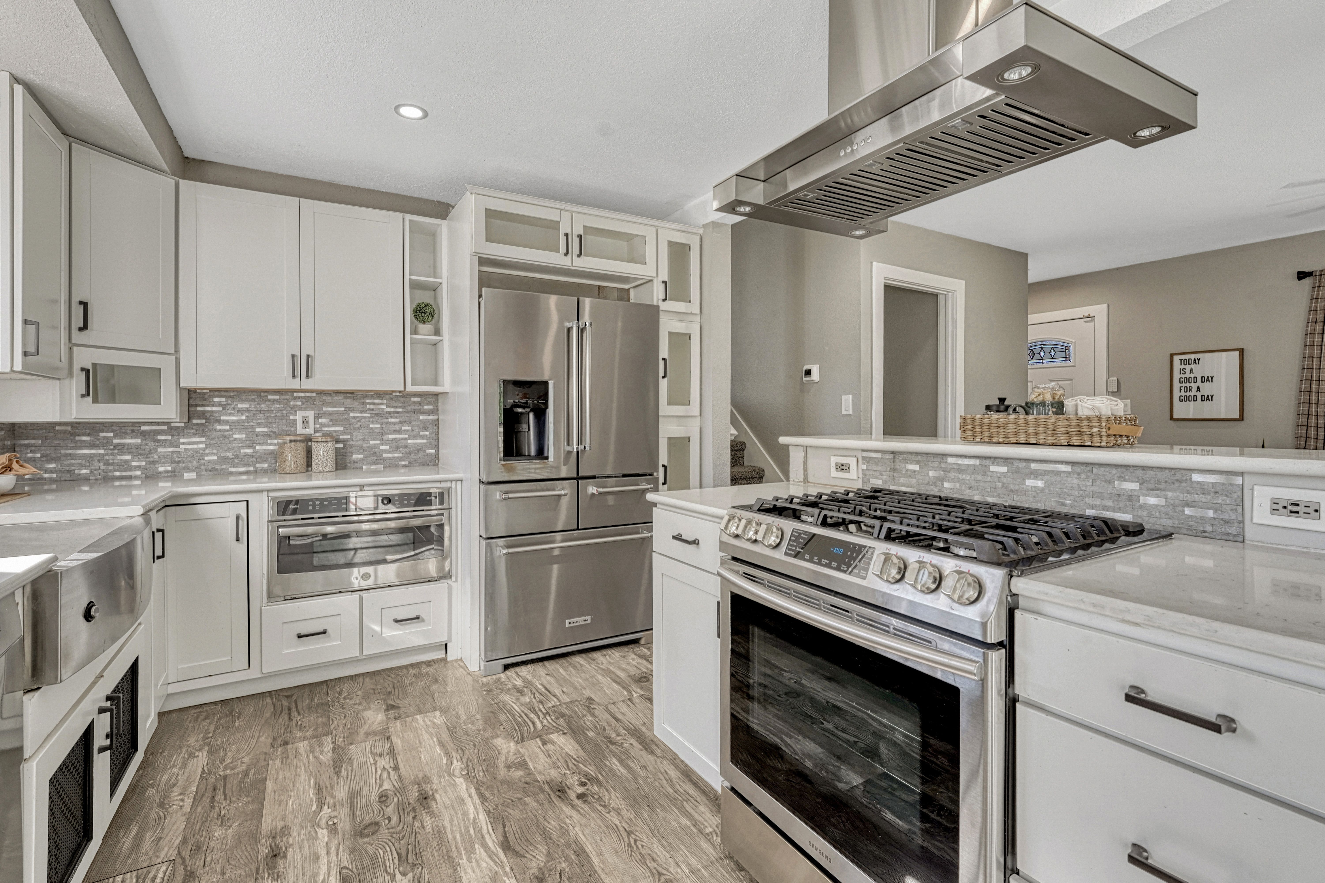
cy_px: 442
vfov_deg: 74.4
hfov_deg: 97.5
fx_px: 581
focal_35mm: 16
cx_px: 662
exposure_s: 1/125
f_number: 8
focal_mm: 15.8
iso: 400
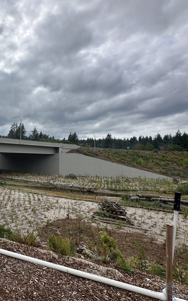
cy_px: 151
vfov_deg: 85.1
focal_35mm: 20
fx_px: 164
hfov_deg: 48.3
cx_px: -3
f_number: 2.2
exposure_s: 1/1825
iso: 40
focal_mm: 2.22
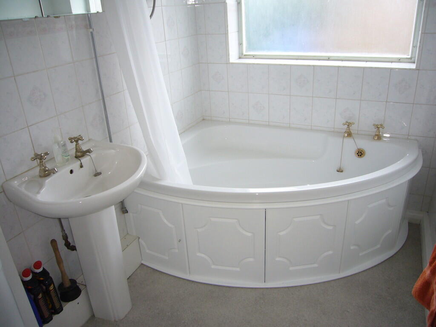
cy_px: 164
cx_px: 218
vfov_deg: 49.7
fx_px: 353
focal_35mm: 28
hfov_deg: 63.4
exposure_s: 1/60
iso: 80
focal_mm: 4.6
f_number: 2.8
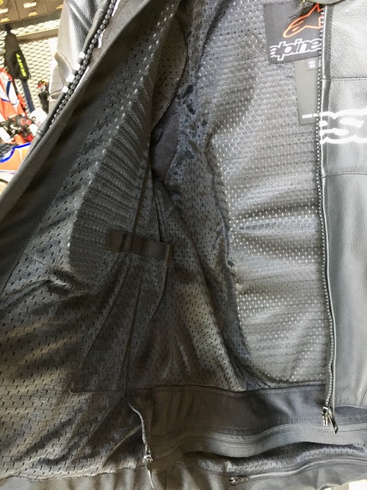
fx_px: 410
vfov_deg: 61.7
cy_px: 245
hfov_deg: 48.2
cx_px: 184
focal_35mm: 29
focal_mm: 4.15
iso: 400
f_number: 2.2
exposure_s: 1/17
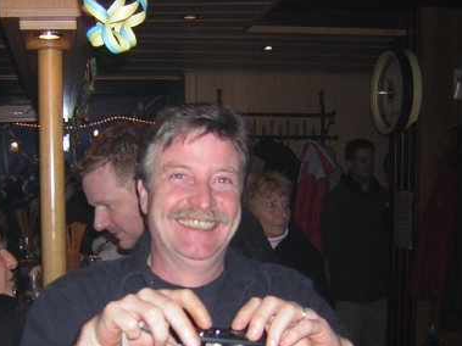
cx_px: 179
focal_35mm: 57
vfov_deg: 25.3
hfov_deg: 33.7
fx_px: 761
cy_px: 272
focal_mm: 4.7
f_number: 2.6
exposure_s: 1/60.1
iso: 50
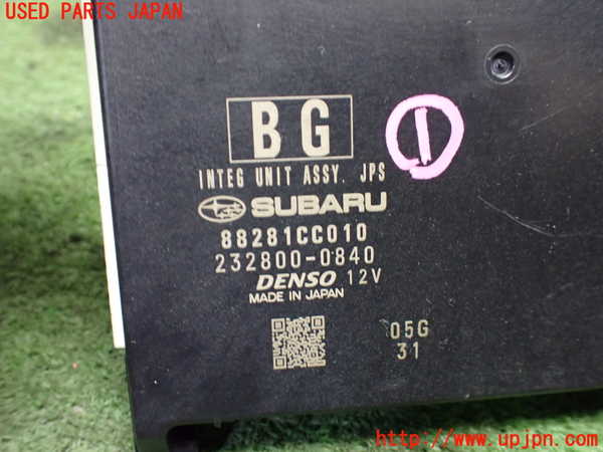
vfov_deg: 46.8
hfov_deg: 60.0
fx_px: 523
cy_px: 226
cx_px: 302
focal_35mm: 30
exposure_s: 1/40
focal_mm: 5.4
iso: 800
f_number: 2.3
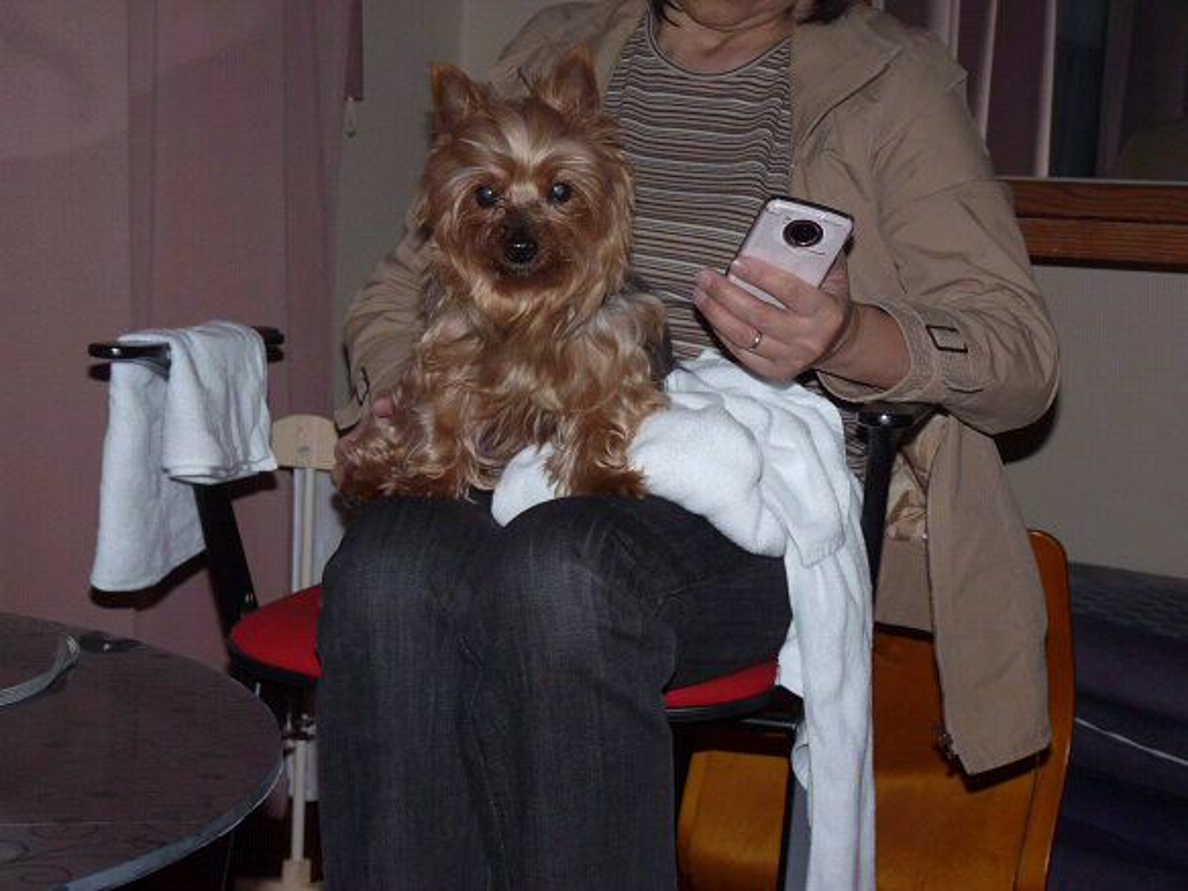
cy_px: 446
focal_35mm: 70
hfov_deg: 27.8
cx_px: 594
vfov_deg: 21.0
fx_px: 2402
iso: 100
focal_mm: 12.4
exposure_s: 1/125
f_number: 3.4
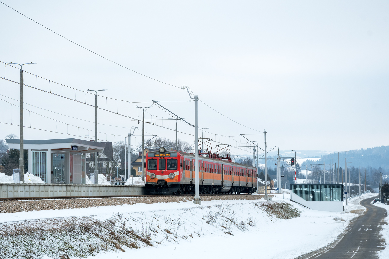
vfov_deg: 13.0
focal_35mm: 105
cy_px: 130
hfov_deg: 19.5
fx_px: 1135
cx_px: 194
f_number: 9
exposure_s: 1/500
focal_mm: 70
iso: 250
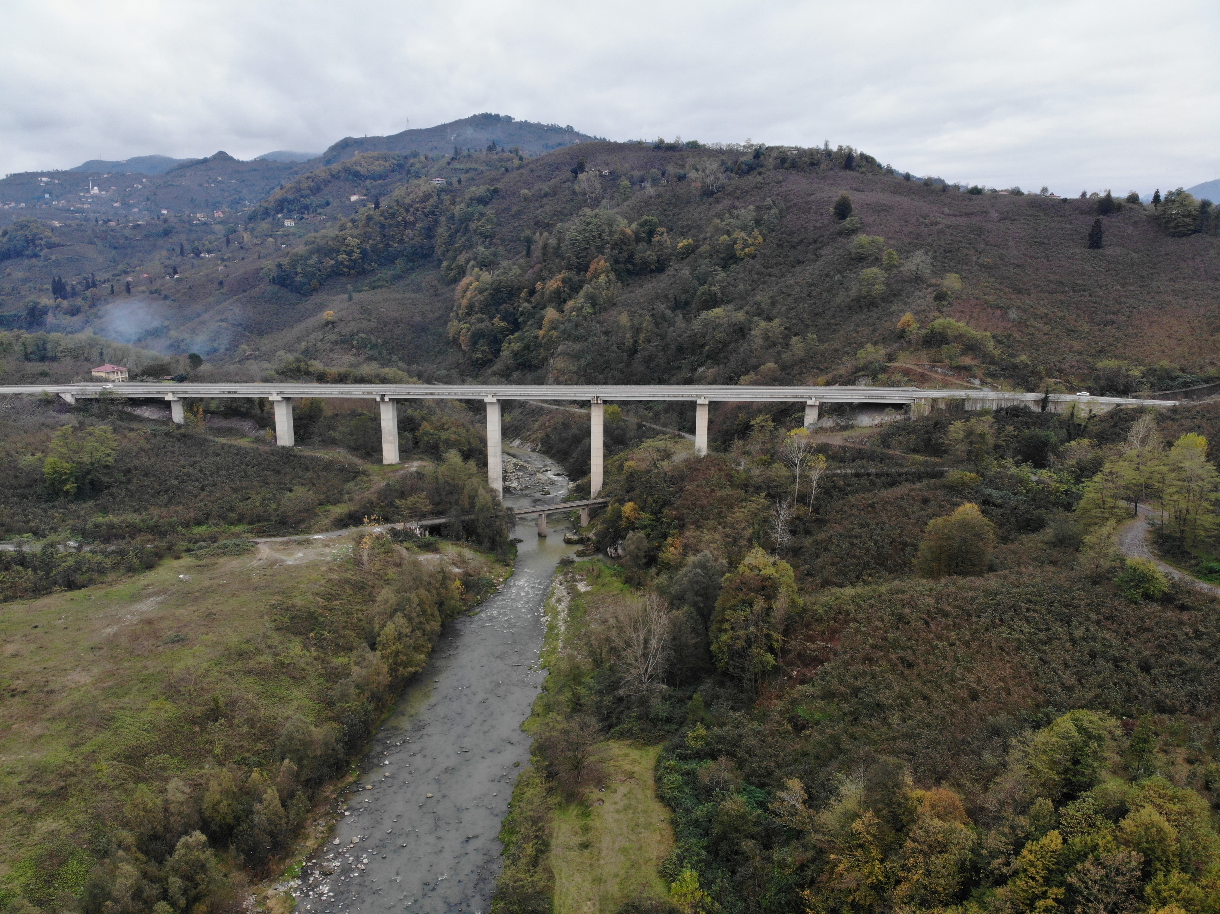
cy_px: 457
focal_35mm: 24
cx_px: 610
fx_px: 846
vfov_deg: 56.8
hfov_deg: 71.6
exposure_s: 1/103
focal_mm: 4.5
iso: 100
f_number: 2.8
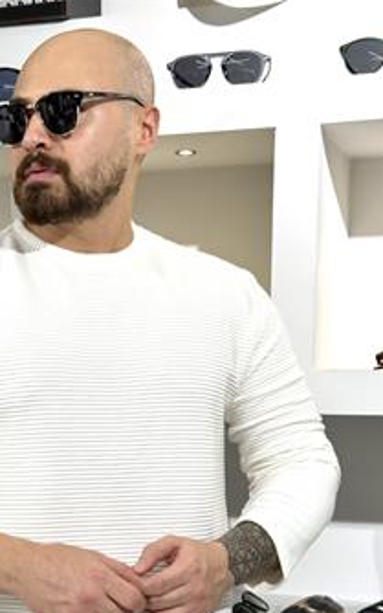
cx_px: 101
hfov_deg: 18.3
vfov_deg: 28.7
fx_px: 1185
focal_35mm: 71
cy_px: 420
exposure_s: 1/100
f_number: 1.78
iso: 50
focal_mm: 6.76
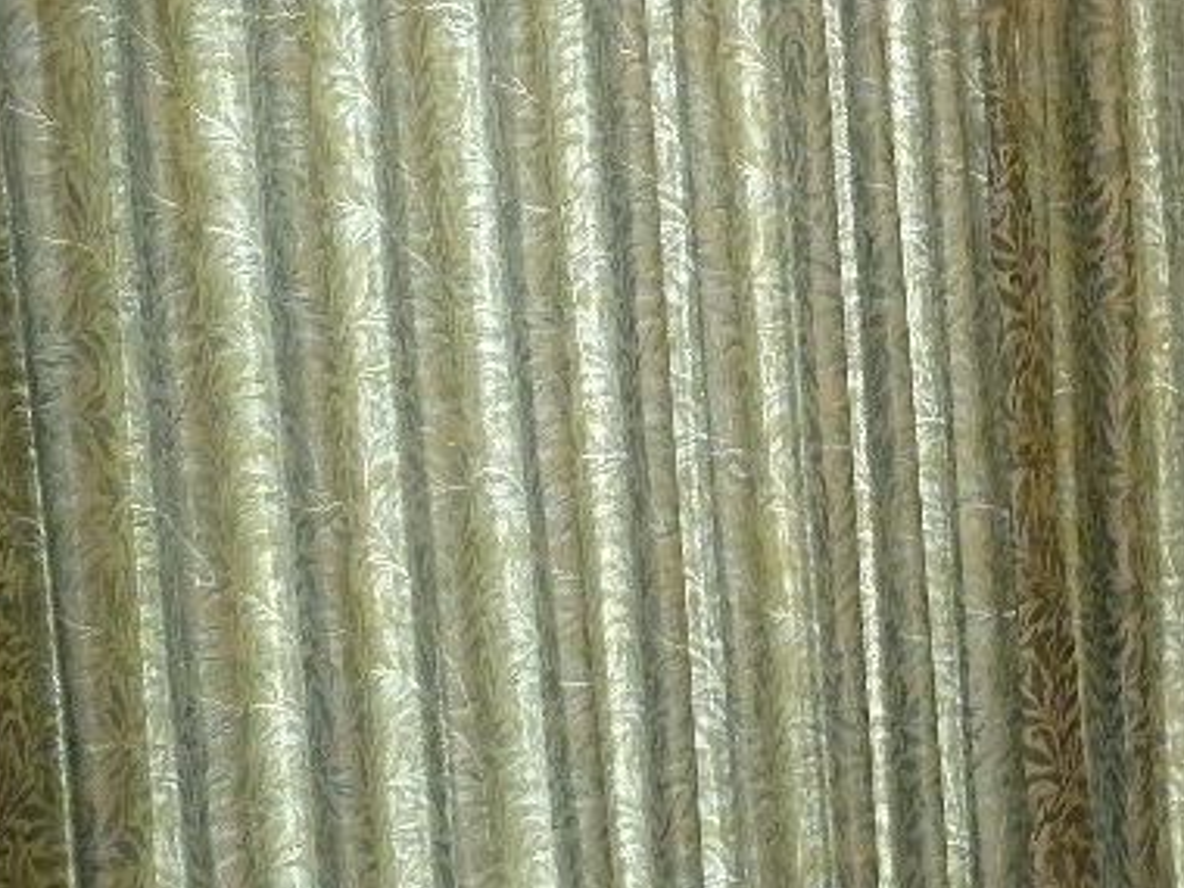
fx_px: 2018
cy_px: 84
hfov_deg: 31.5
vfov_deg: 24.1
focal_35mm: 59
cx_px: 1006
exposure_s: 1/20
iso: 400
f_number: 3.3
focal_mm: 4.6
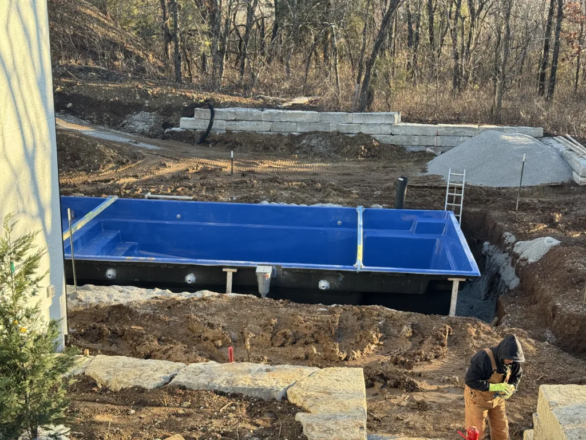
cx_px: 293
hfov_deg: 39.7
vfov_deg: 30.3
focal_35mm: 48
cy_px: 220
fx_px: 813
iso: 64
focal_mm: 6.76
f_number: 1.78
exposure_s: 1/379
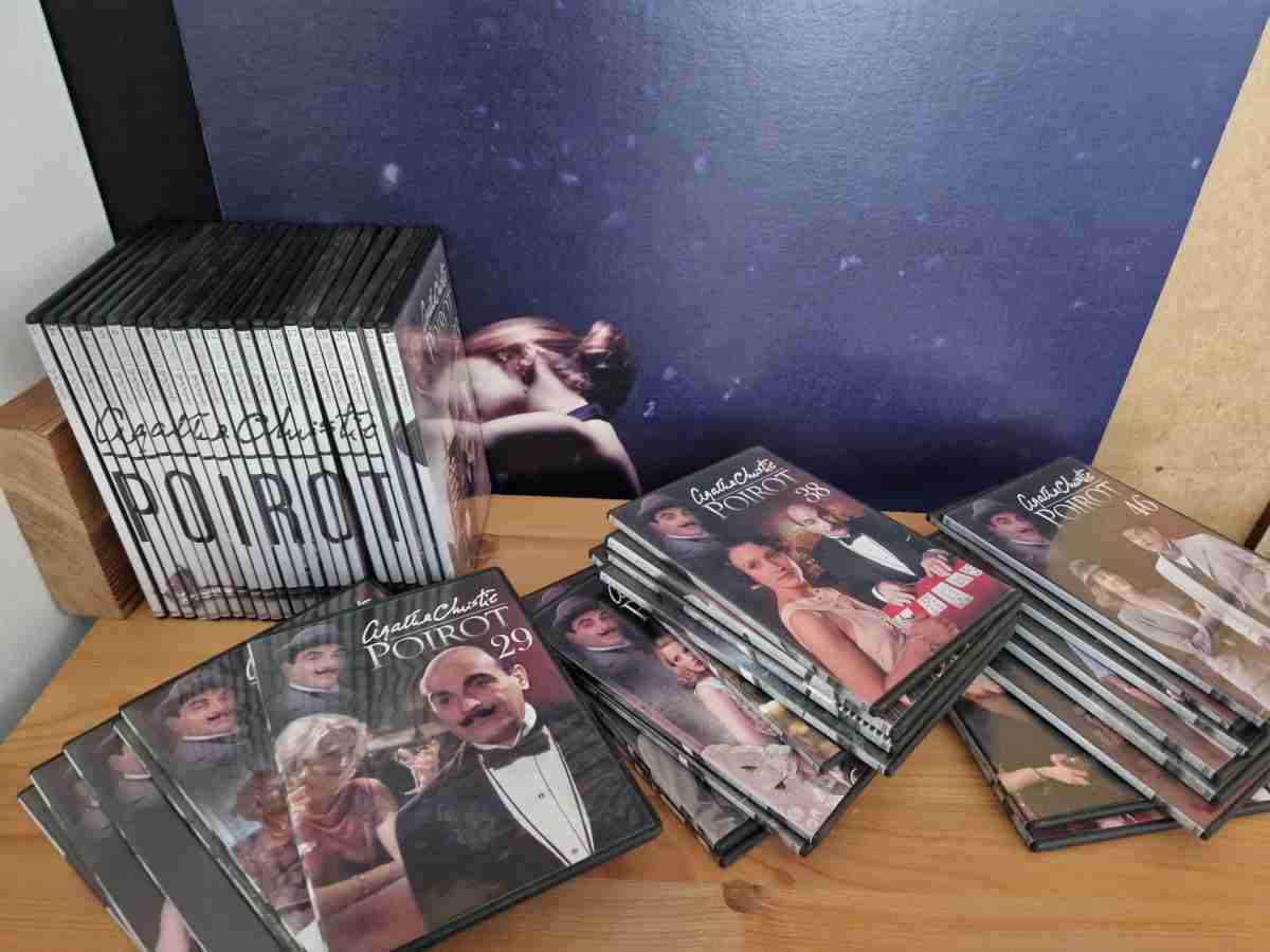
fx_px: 844
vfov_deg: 58.9
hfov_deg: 73.9
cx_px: 635
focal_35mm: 23
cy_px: 476
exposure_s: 1/25
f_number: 1.8
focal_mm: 5.4
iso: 1250
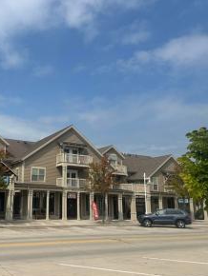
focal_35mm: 33
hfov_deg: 41.5
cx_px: 47
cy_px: 142
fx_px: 264
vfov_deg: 55.3
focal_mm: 6.86
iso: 80
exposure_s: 1/8929
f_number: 1.78
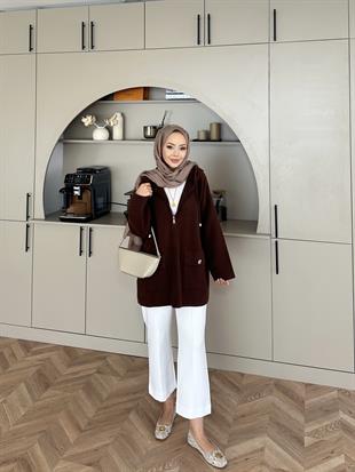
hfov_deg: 56.8
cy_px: 236
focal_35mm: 24
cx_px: 178
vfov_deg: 71.6
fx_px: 328
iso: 100
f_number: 1.78
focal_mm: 6.86
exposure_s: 1/121
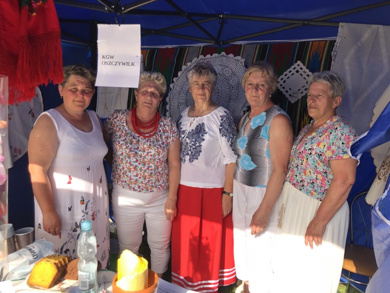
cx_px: 195
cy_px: 146
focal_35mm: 28
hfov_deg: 63.4
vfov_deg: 49.7
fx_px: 315
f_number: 1.8
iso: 20
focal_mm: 3.99
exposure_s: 1/183
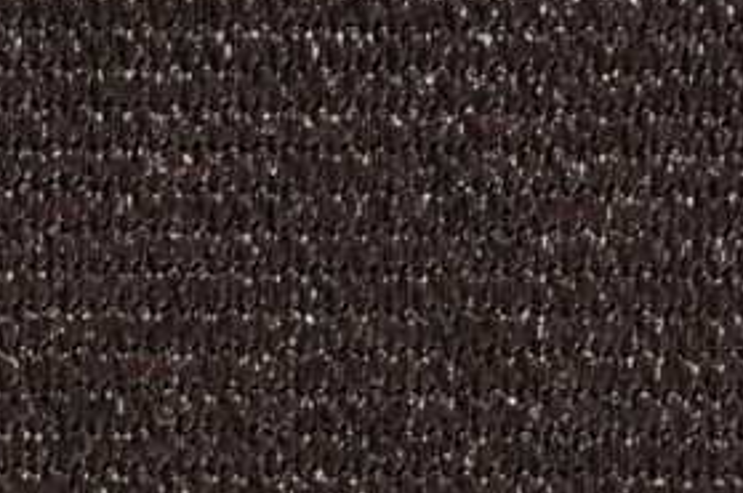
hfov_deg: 5.7
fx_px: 7473
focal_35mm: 363
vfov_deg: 3.7
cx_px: -177
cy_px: 1205
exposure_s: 1/125
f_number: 11
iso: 200
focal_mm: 45
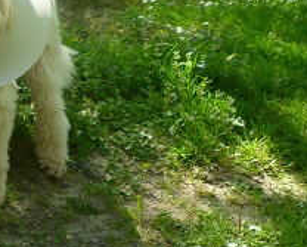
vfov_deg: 17.5
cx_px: -123
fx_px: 792
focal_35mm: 87
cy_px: 41
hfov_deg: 19.7
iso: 80
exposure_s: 1/160
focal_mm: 5.2
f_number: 3.3
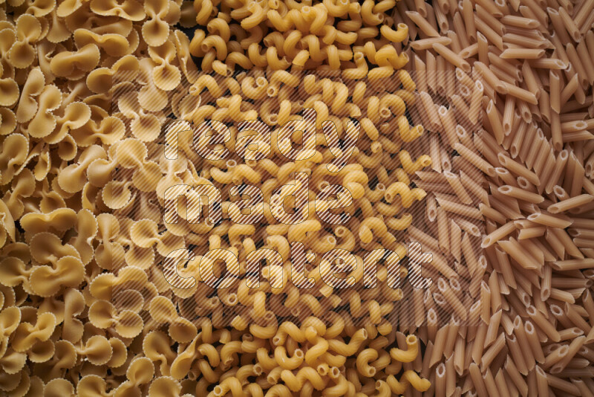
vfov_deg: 27.0
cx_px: 297
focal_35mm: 50
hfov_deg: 39.6
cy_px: 198
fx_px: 825
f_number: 8
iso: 160
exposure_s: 1/100
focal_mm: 50
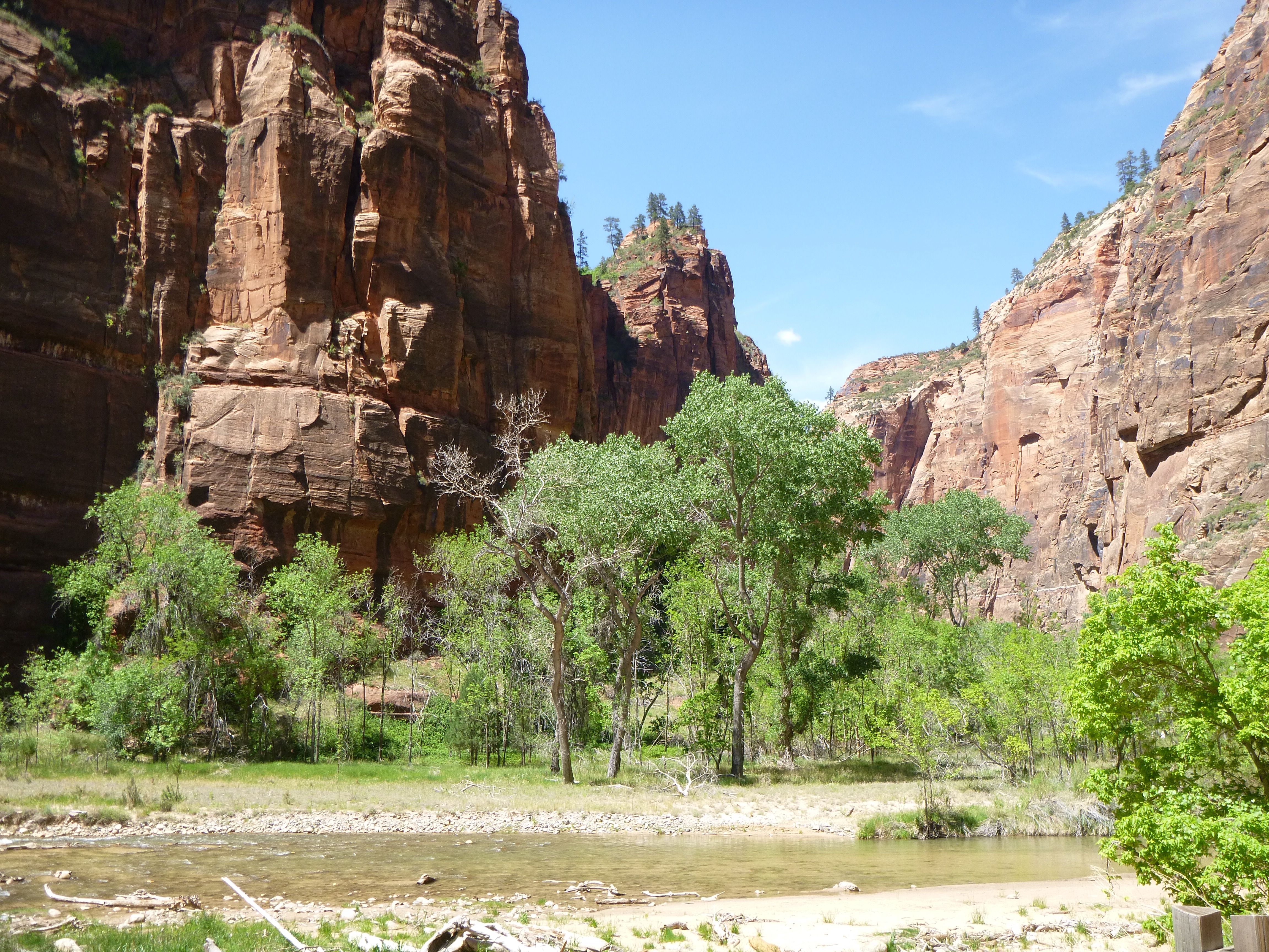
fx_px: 1210
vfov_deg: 42.9
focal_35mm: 33
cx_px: 634
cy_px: 476
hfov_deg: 55.4
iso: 100
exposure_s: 1/200
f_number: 4.3
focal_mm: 5.9
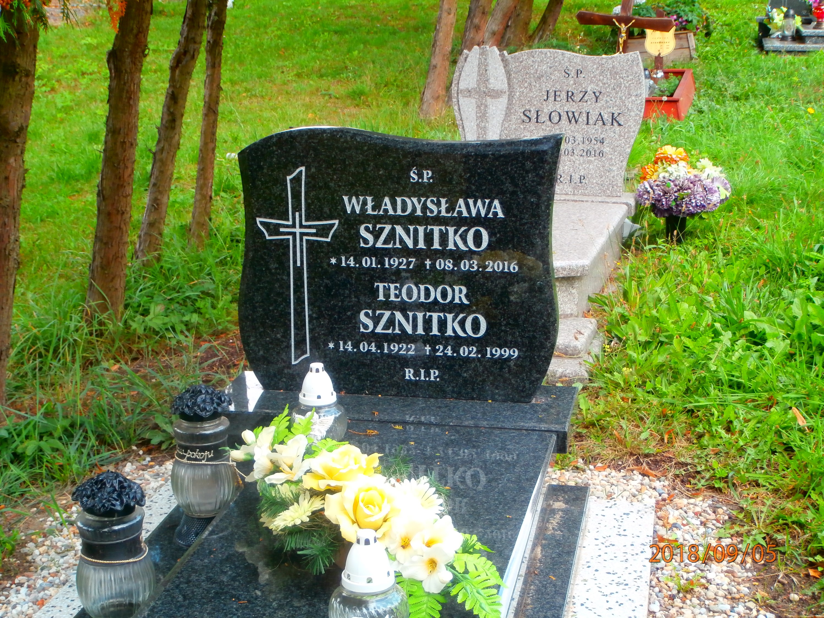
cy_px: 309
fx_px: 1357
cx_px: 412
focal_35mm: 57
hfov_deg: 33.8
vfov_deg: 25.7
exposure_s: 1/80
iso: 100
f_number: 4.5
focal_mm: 10.11
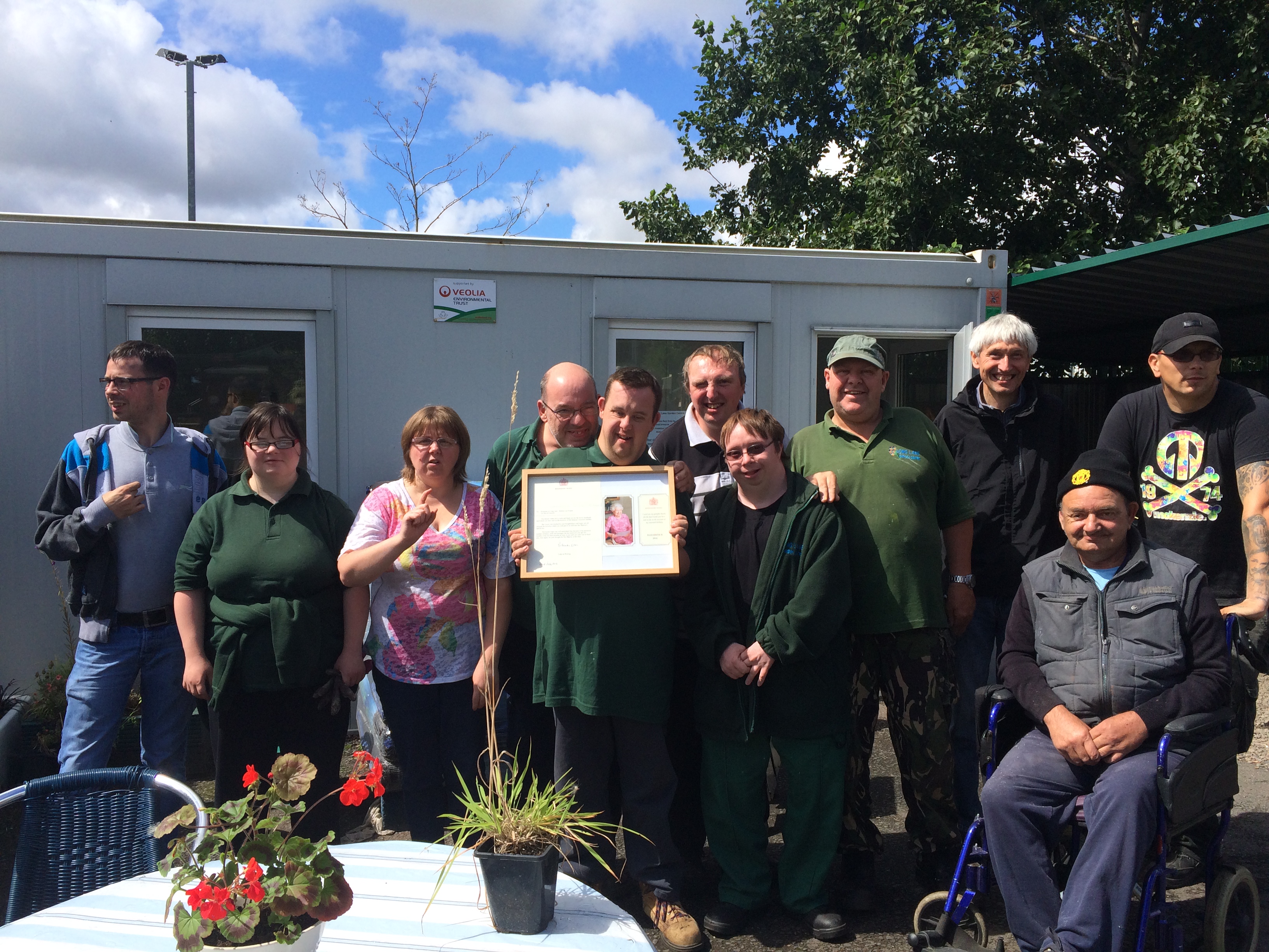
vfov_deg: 48.2
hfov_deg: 61.7
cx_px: 634
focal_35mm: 29
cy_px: 476
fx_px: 1063
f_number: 2.2
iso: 32
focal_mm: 4.15
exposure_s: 1/2053
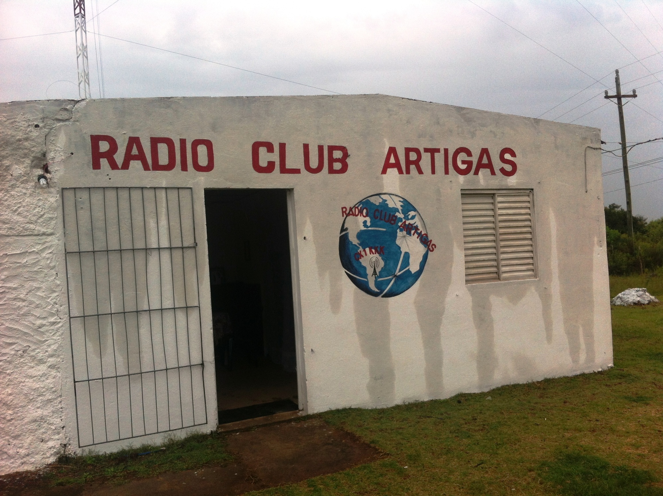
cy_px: 248
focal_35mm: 35
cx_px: 332
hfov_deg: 52.7
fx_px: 669
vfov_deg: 40.6
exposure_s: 1/177
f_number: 2.8
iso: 80
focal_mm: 3.85
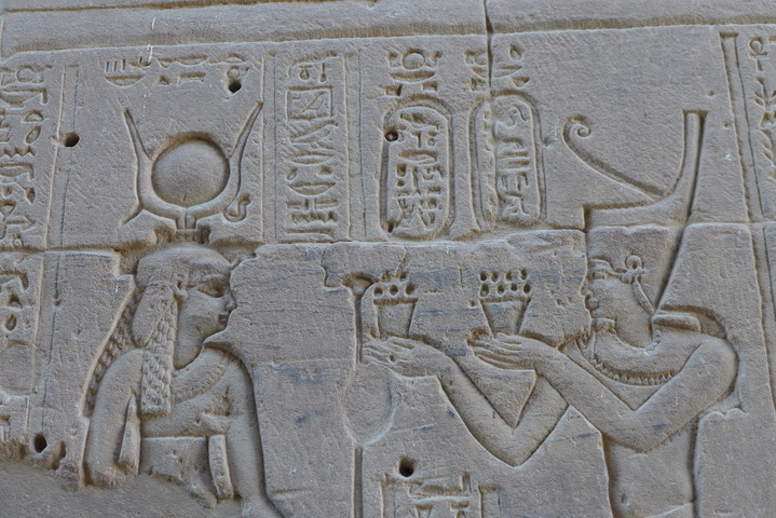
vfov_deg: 28.7
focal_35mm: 47
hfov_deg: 41.9
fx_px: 1013
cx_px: 388
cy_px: 259
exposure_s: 1/100
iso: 80
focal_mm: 9.2
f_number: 1.8
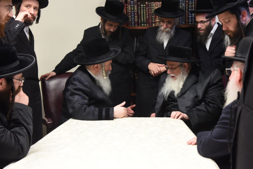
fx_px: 365
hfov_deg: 38.2
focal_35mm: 52
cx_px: 126
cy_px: 84
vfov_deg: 26.0
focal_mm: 52
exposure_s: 1/80
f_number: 5
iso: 2000
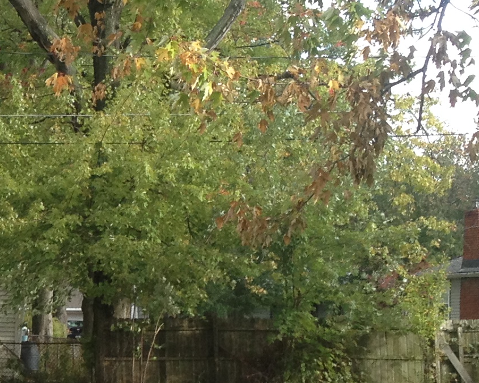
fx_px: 1871
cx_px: -193
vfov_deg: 11.6
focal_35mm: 132
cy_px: 349
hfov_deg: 13.9
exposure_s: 1/167
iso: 50
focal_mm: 4.28
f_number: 2.4
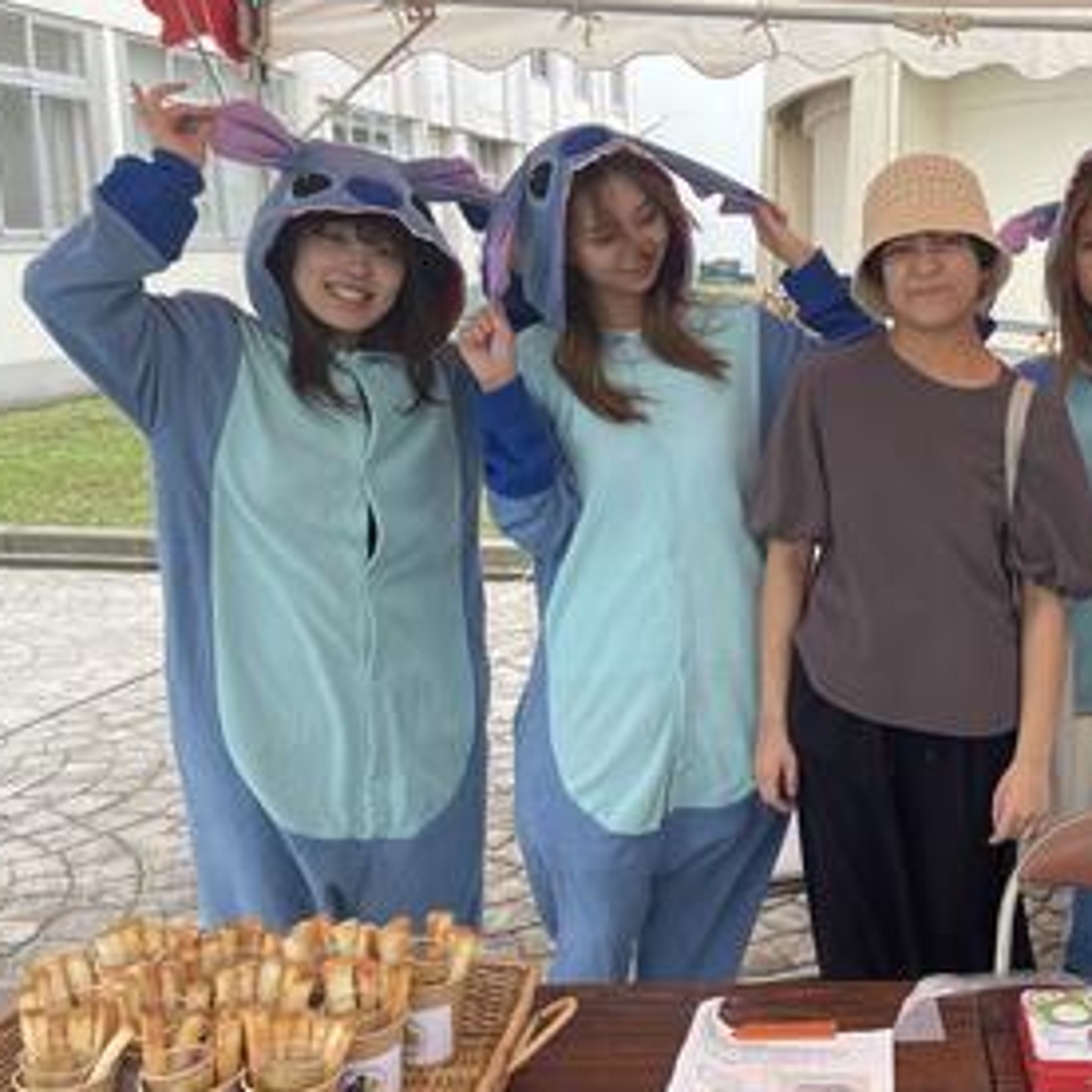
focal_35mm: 40
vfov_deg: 41.8
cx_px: 894
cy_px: 601
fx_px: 1428
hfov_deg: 39.9
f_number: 1.6
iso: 50
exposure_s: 1/450
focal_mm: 5.1
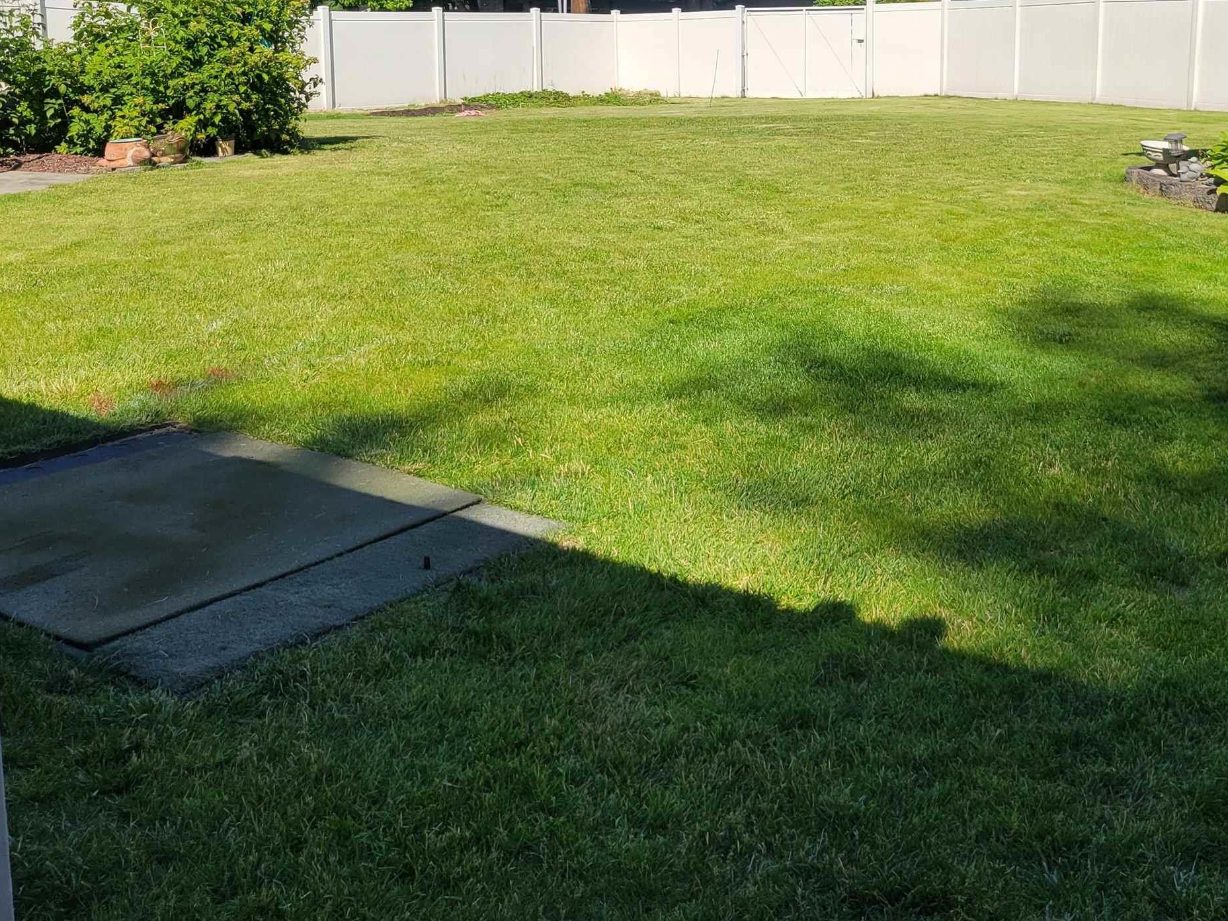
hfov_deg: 43.1
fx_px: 1526
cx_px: 839
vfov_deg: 32.9
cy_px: 218
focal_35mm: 43
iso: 40
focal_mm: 5.4
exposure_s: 1/2099
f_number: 1.8
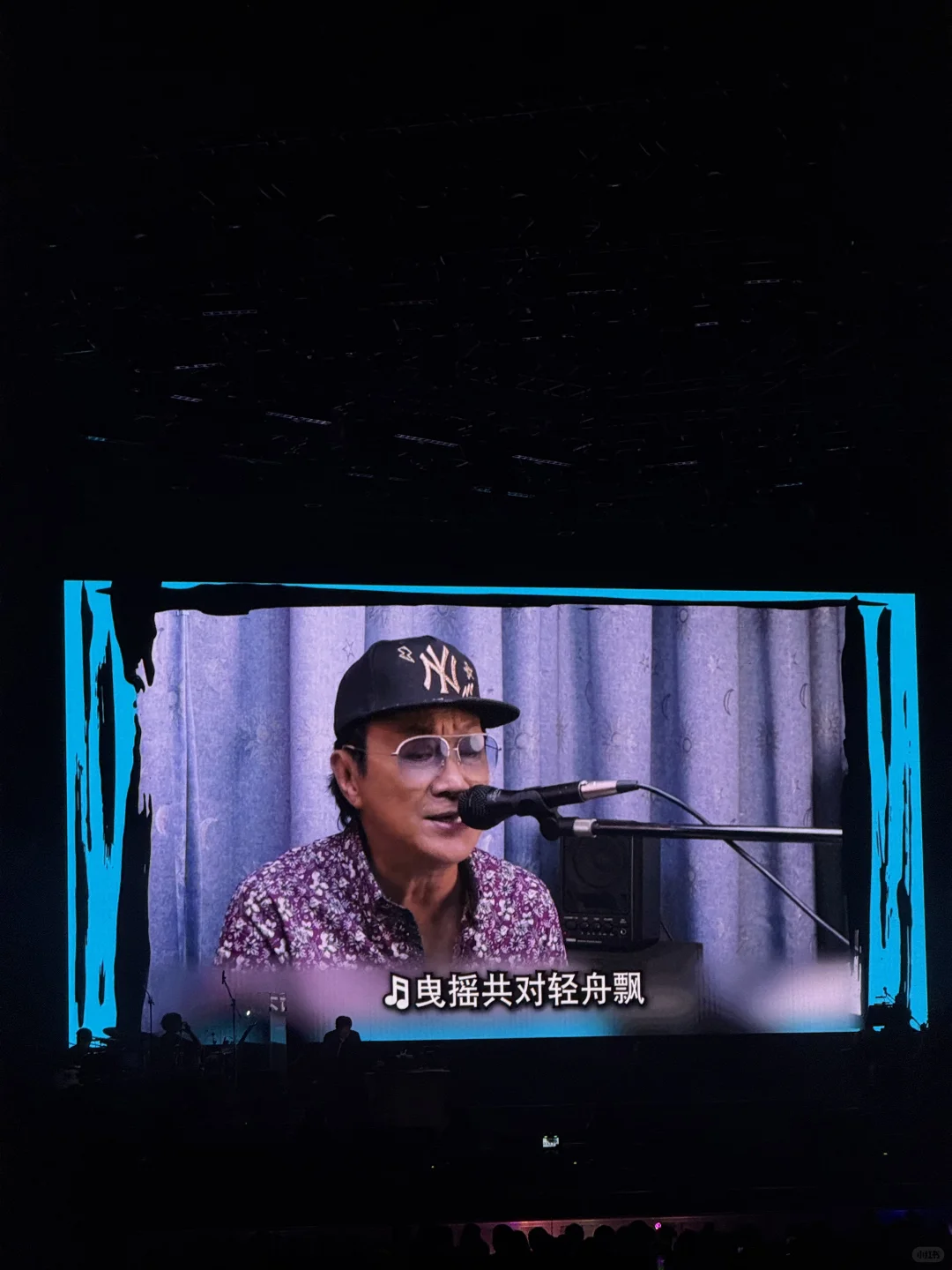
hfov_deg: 12.3
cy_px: 635
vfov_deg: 16.4
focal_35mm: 120
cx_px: 476
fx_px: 4400
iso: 250
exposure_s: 1/120
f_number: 2.8
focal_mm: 15.66
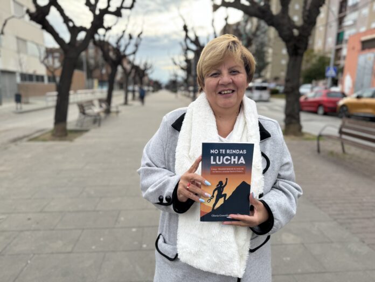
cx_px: 188
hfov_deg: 71.6
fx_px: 260
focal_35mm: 24
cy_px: 141
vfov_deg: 56.8
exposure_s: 1/980
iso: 80
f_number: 1.78
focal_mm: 6.76
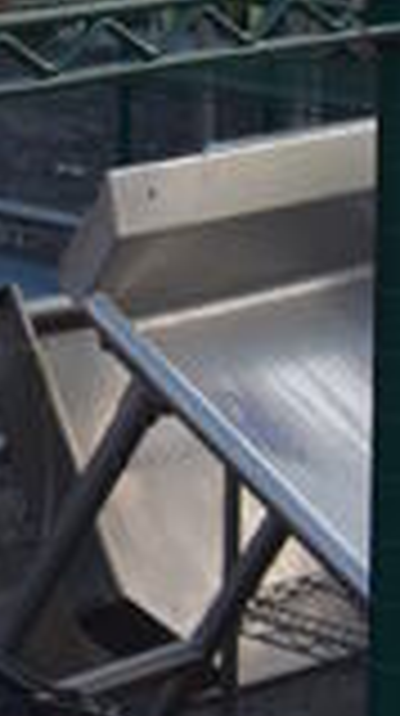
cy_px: -759
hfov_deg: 7.0
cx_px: -584
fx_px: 3085
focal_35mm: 163
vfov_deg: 11.7
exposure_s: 1/250
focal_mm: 18
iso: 250
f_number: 5.6
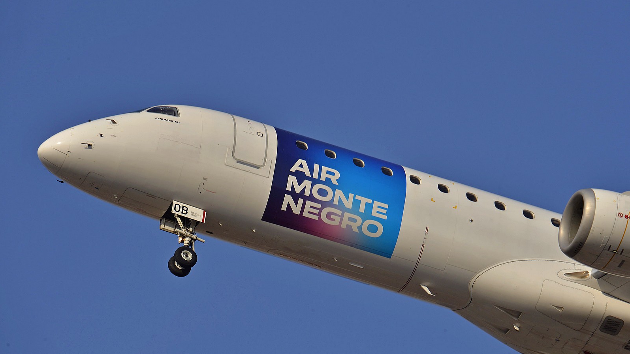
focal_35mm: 420
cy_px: 197
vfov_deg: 2.9
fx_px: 7016
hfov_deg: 5.1
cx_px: 315
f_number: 11
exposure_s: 1/640
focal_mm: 400
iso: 200
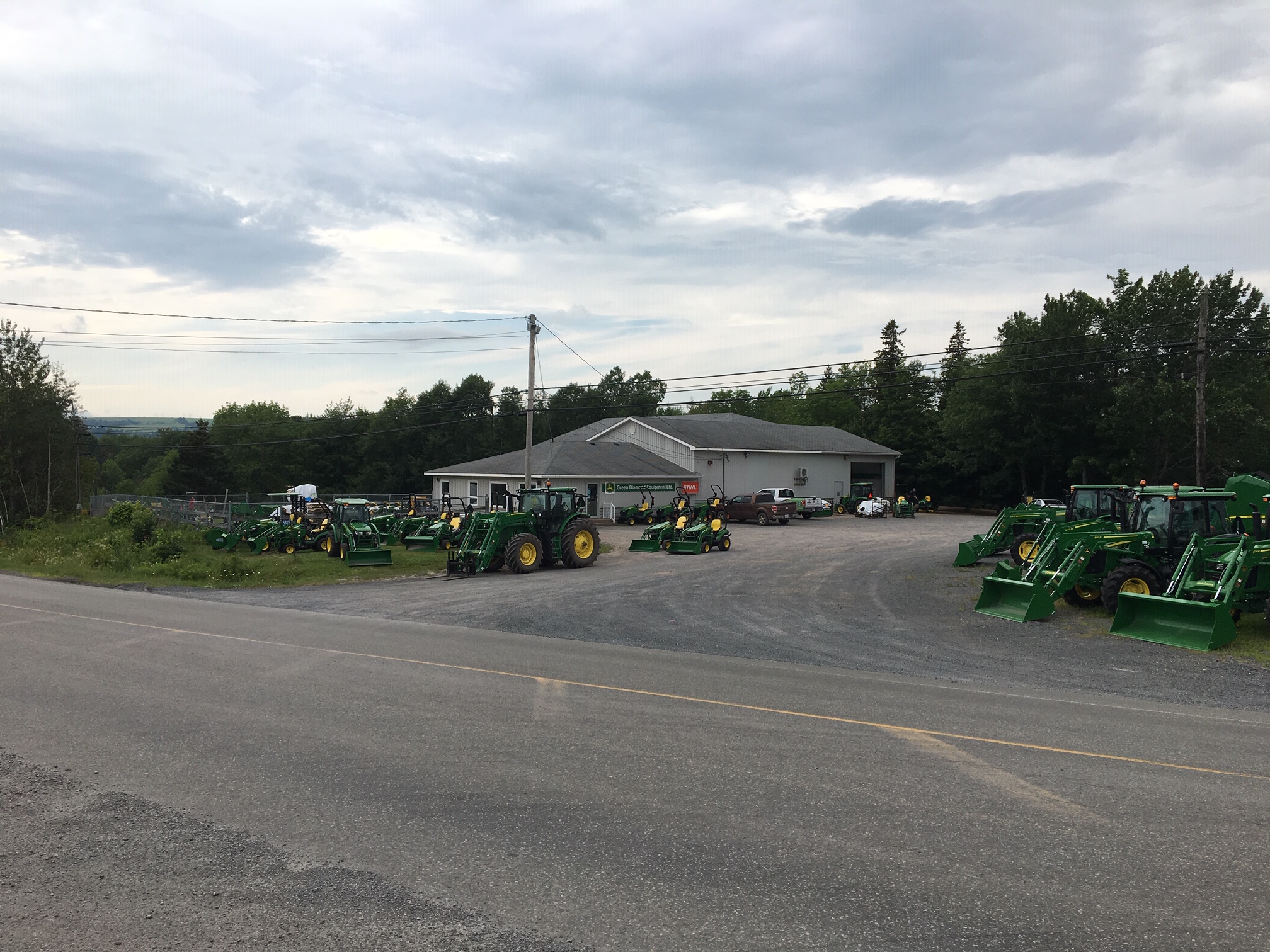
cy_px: 476
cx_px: 635
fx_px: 1064
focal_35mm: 29
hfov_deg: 61.7
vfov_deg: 48.2
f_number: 2.2
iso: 25
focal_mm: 4.15
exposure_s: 1/1479
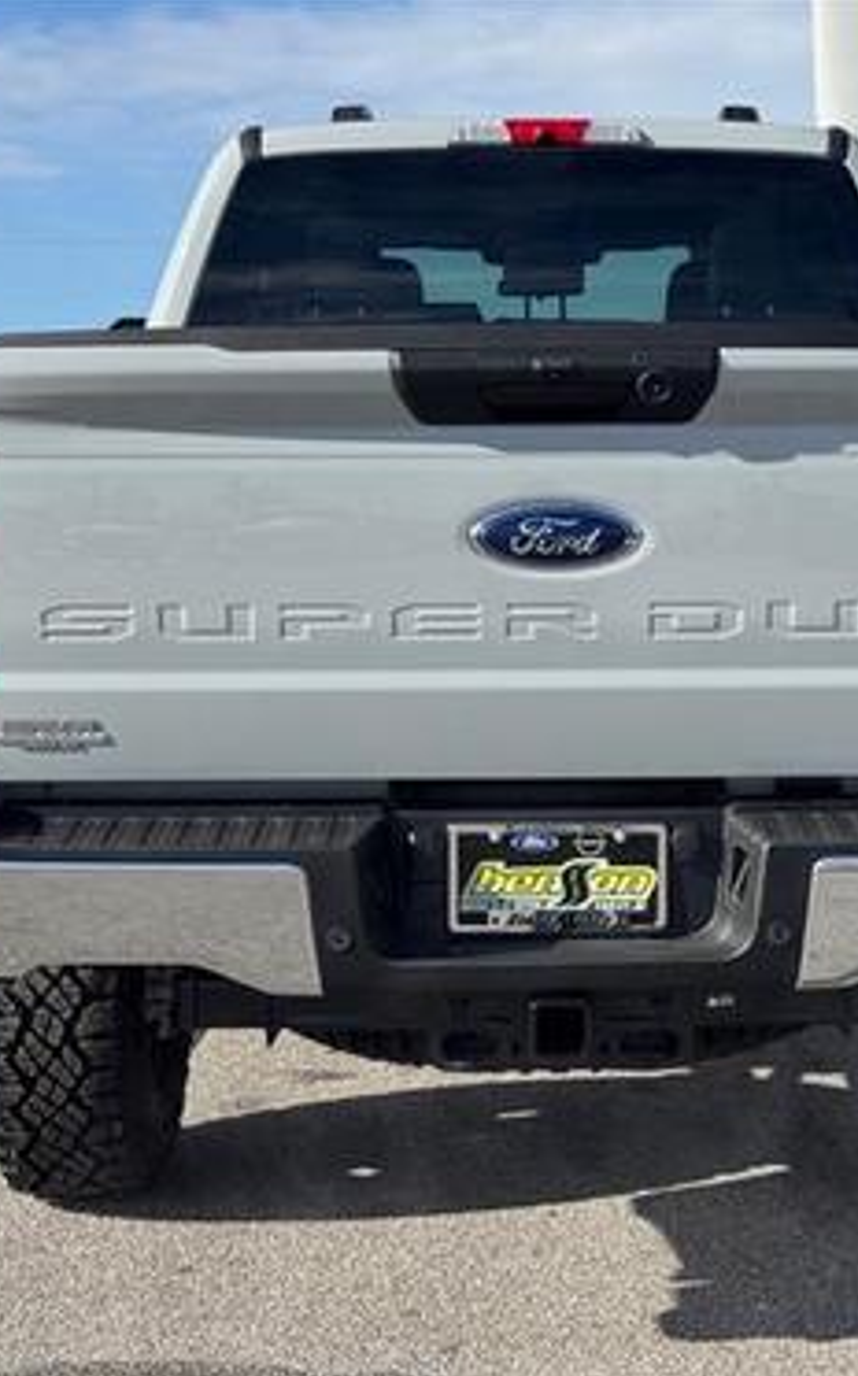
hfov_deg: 18.8
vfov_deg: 29.8
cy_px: 692
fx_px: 2586
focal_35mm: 69
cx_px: 581
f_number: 1.78
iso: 64
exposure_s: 1/4975
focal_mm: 6.76
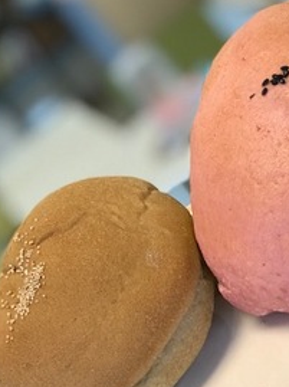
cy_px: 166
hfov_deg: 13.0
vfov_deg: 17.4
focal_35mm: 113
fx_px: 1261
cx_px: 224
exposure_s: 1/100
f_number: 2.8
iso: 80
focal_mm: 6.6
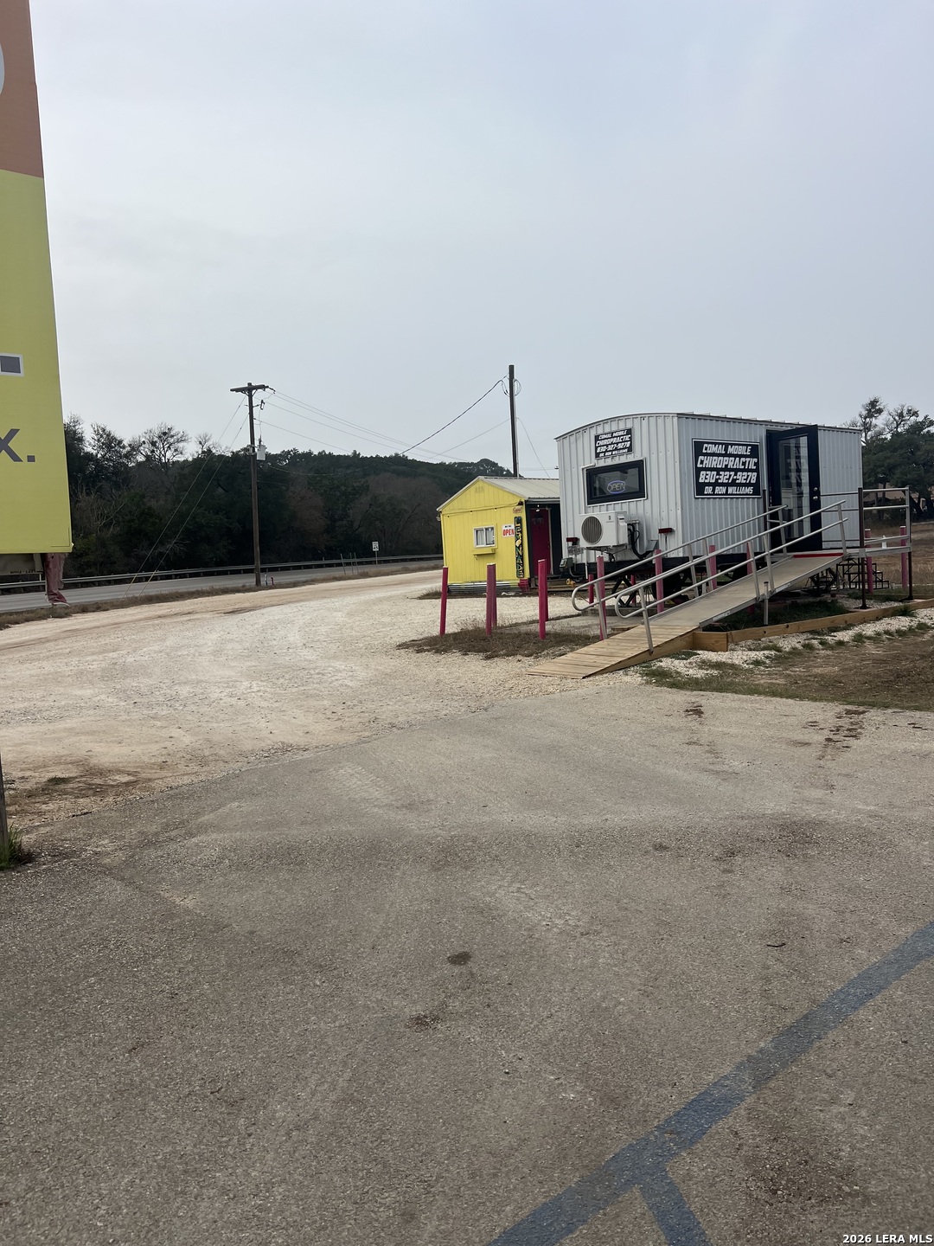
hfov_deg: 53.1
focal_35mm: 26
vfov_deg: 67.3
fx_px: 935
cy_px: 623
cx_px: 467
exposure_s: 1/4831
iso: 50
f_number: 1.5
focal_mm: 5.7
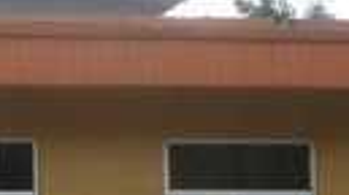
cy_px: 398
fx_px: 2254
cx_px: -444
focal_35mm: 244
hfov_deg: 8.2
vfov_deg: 4.9
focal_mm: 6.3
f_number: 5.6
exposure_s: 1/160
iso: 80
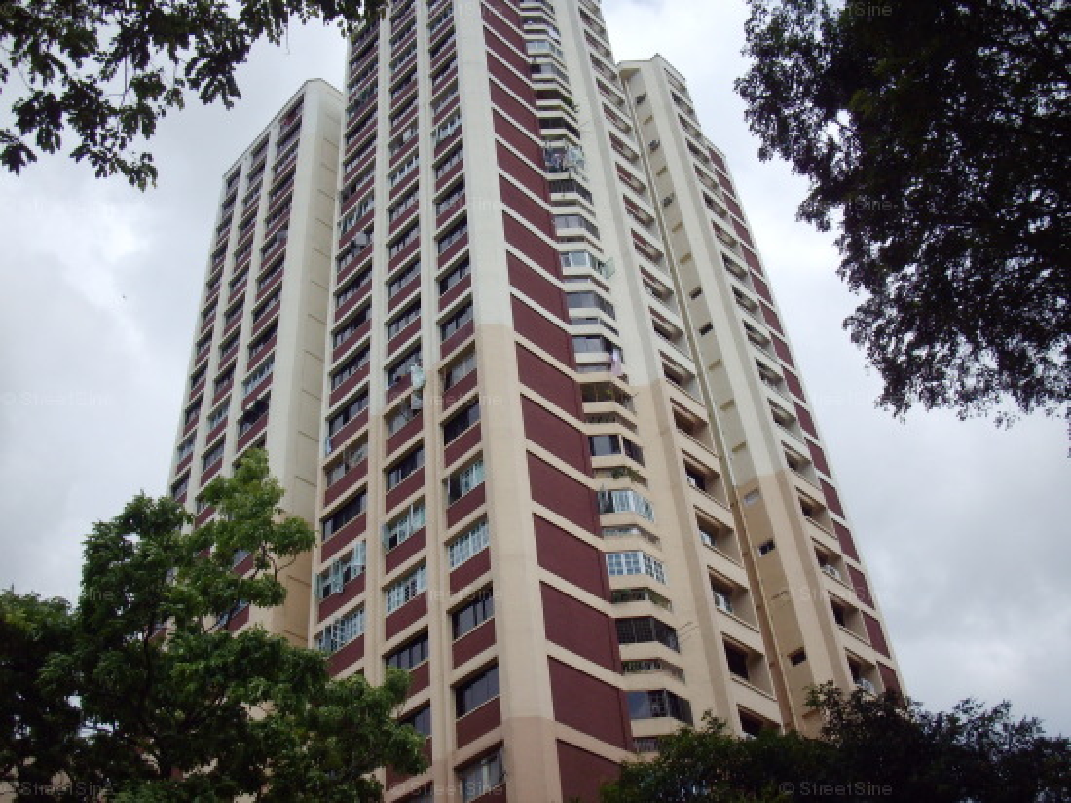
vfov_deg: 38.6
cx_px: 536
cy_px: 402
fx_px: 1144
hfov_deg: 50.2
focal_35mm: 37
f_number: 5.6
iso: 80
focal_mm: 6.2
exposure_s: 1/400
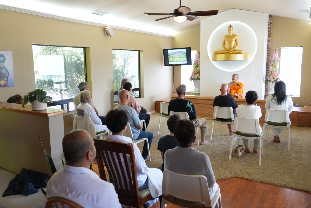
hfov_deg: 61.9
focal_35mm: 30
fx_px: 259
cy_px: 104
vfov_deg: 43.7
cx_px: 156
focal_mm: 20
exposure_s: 1/160
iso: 1600
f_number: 4
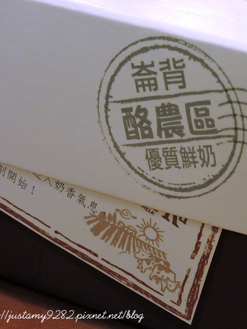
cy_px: 164
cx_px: 189
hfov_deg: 8.8
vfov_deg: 11.8
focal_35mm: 168
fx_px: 1599
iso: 800
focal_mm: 22.4
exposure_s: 1/15
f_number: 5
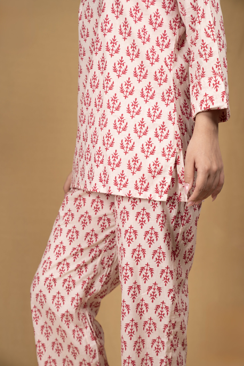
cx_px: 122
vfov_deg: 28.8
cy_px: 183
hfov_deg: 19.5
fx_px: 712
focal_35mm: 70
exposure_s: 1/100
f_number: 4.5
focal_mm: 70
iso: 200
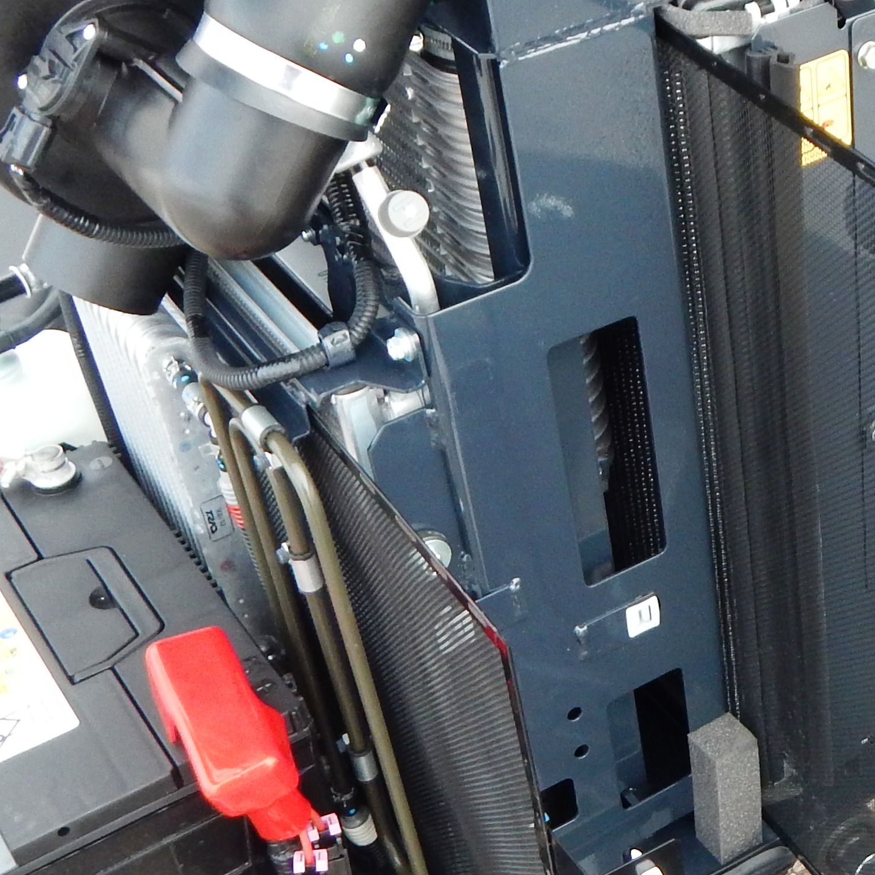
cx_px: 866
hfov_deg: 27.1
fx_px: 1716
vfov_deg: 28.5
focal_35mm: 60
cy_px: 542
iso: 200
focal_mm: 4
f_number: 3
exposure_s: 1/250
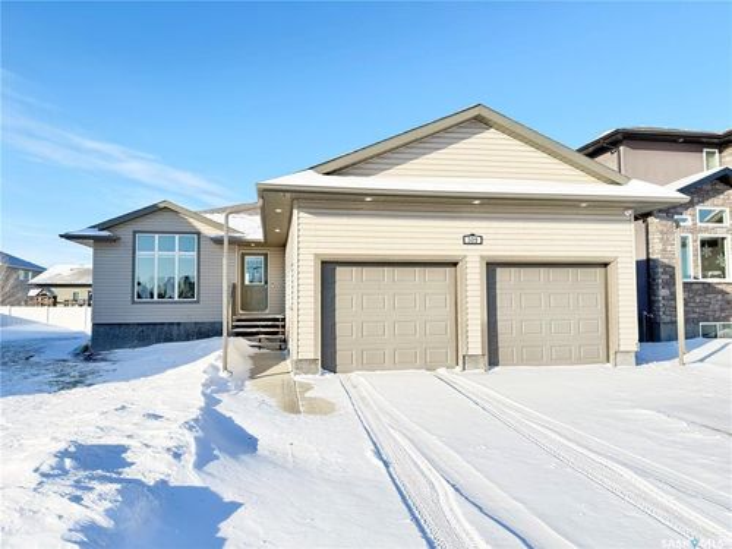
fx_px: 508
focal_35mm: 24
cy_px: 274
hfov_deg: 71.6
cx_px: 366
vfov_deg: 56.8
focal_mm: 6.76
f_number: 1.78
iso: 80
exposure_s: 1/1361
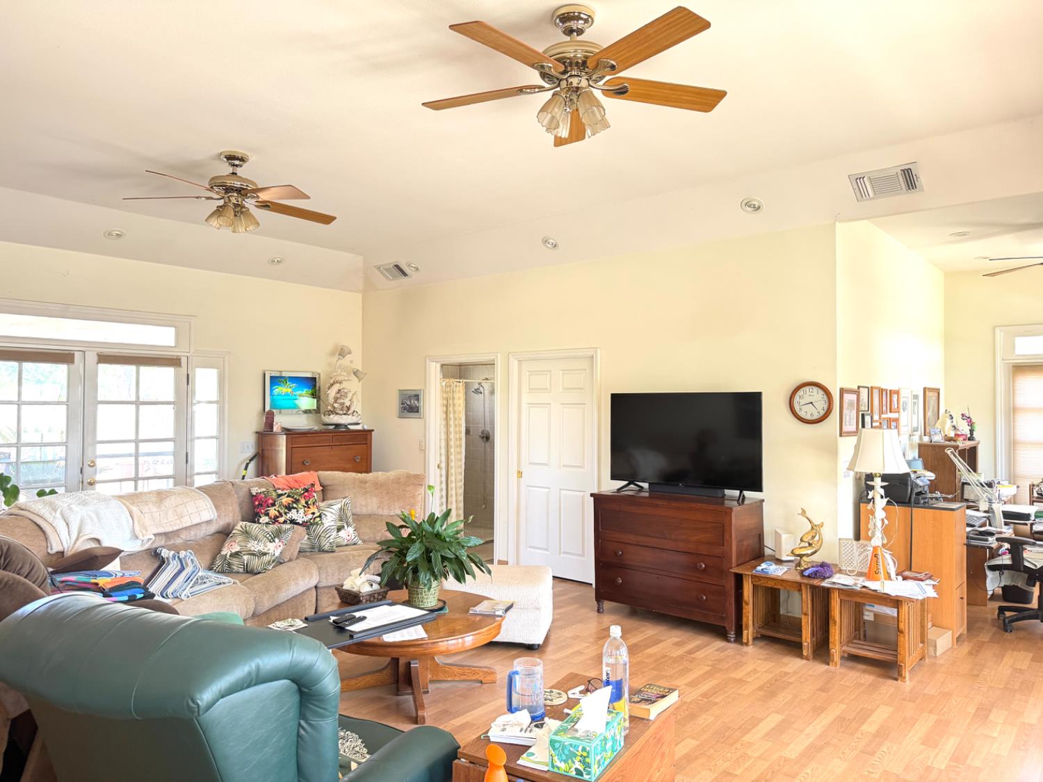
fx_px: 723
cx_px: 522
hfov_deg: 71.6
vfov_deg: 56.8
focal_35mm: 24
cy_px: 391
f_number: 1.78
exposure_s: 1/73
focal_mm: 6.76
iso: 200
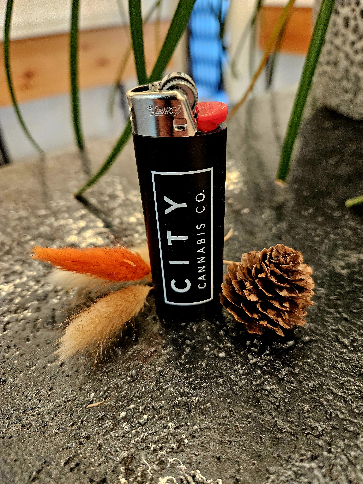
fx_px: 322
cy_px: 242
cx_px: 182
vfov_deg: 73.9
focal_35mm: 23
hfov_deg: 58.9
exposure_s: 1/120
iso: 500
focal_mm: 5.4
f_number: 1.8
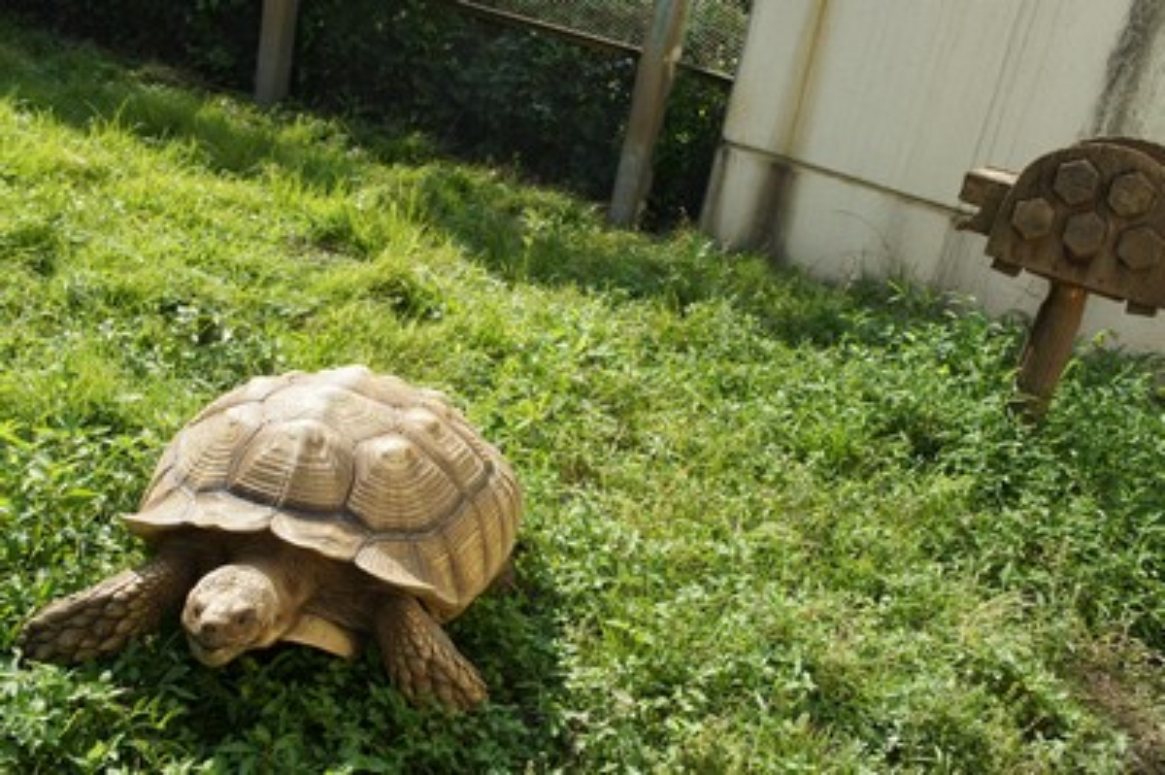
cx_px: 582
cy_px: 388
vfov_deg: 36.8
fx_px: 1164
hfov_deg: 53.2
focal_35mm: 36
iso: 200
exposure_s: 1/200
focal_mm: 24
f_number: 8
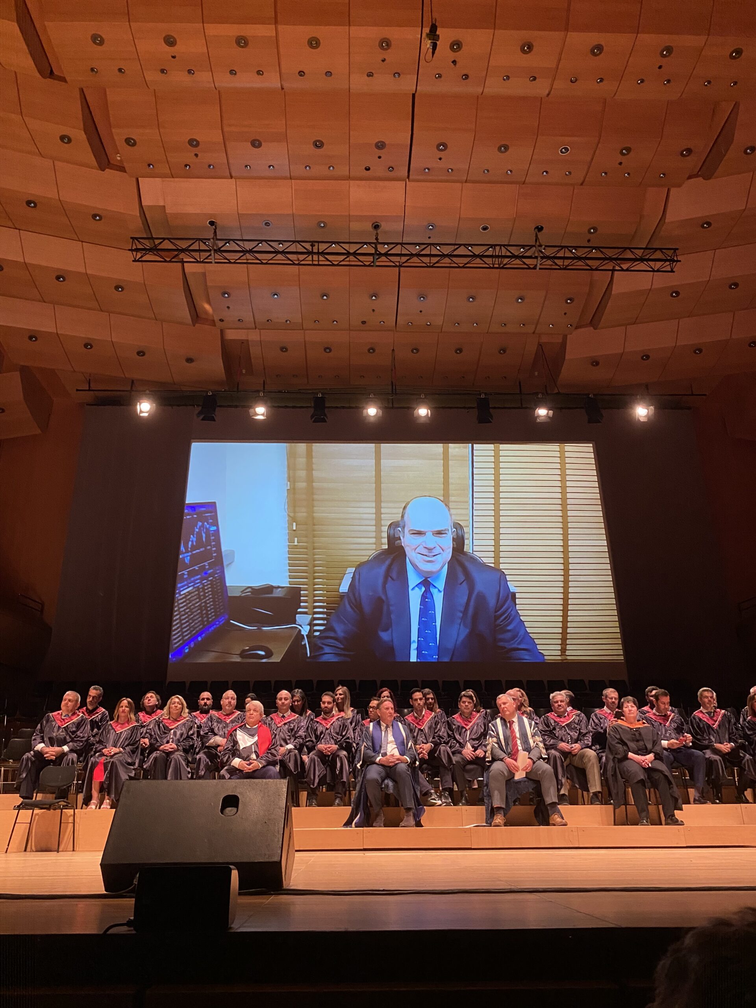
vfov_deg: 67.3
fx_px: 757
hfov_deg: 53.1
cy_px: 504
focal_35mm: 26
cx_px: 378
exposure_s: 1/33
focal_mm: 4.25
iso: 400
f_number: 1.8
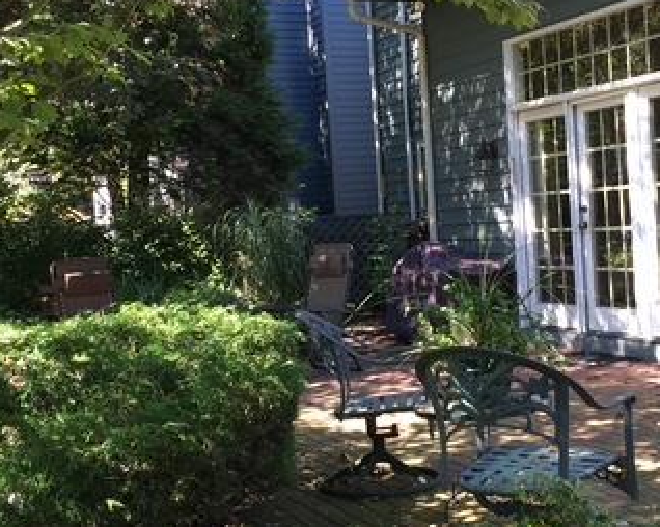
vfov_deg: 26.7
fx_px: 1113
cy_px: 257
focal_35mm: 57
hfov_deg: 32.9
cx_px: 394
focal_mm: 4.15
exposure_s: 1/120
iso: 40
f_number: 2.2
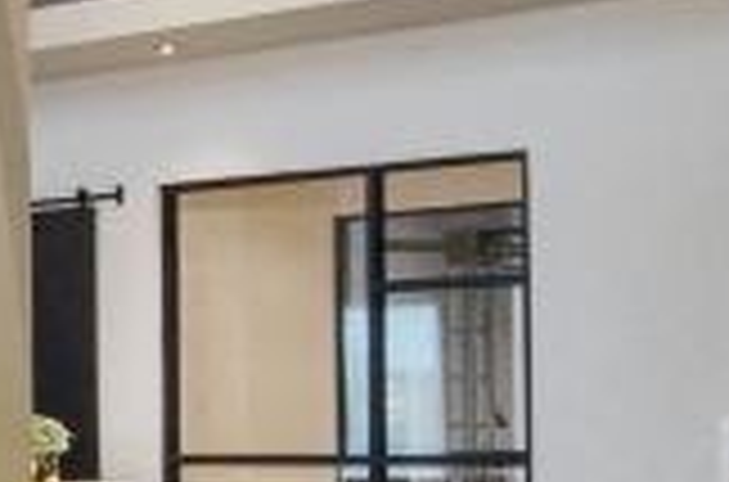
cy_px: 358
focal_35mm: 95
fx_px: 1918
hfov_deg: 18.6
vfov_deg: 14.3
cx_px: -423
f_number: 9.5
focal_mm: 10
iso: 100
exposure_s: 1.5
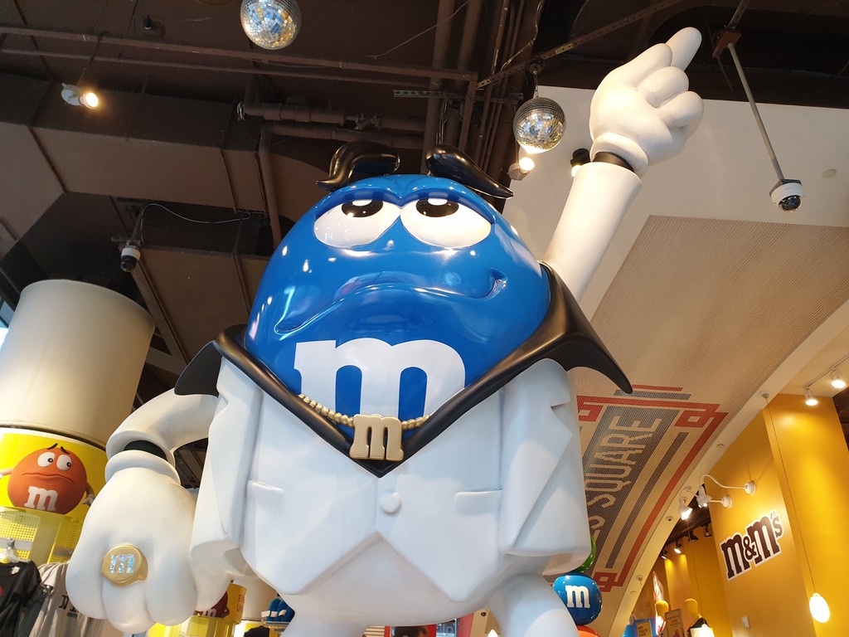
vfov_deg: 53.1
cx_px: 424
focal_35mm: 26
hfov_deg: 67.3
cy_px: 318
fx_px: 638
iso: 200
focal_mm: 4.3
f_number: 2.4
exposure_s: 1/60
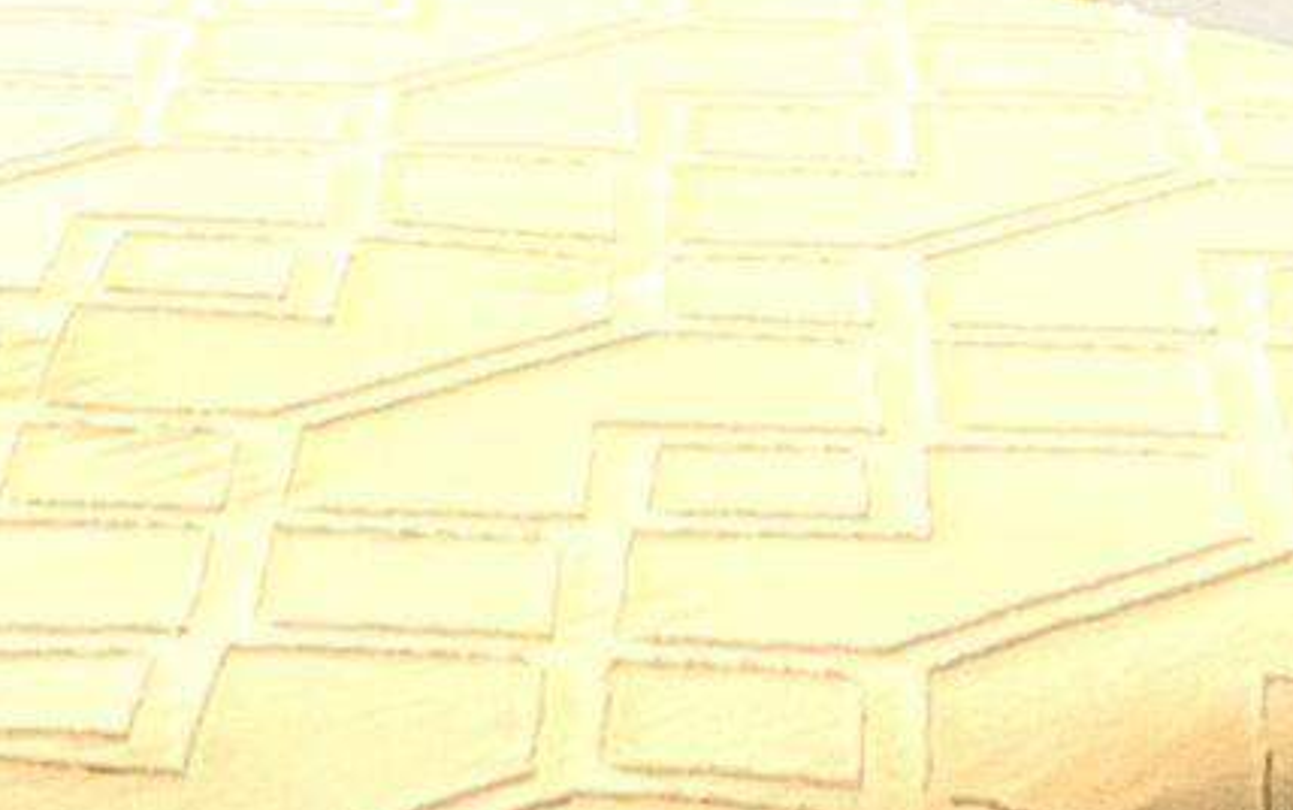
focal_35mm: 132
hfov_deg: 15.0
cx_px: -464
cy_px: -958
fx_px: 4654
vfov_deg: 9.2
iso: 320
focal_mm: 5.1
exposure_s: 1/60
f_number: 1.6
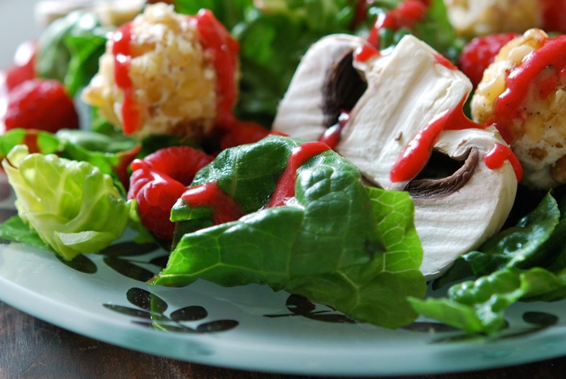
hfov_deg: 16.2
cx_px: 214
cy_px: 133
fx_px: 1983
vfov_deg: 10.9
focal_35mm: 126
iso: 400
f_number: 5
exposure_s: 1/10
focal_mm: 60
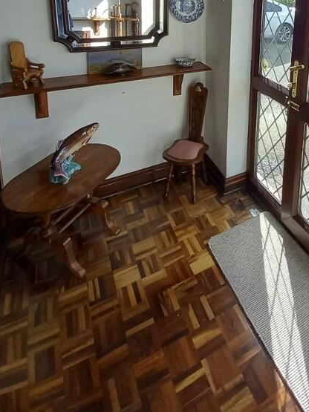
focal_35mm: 24
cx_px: 259
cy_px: 42
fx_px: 286
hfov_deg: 52.1
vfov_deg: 60.7
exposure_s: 1/115
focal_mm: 1.13
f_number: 2.2
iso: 40
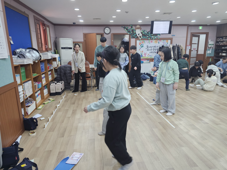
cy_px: 85
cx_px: 114
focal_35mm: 23
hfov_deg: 73.9
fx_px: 151
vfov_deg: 58.9
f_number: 1.7
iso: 400
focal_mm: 6.3
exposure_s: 1/120
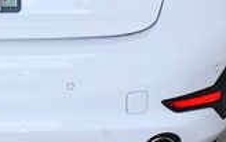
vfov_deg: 7.3
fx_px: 1104
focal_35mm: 179
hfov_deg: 11.5
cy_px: -38
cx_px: -37
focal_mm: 30
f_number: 14
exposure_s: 1/800
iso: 2500
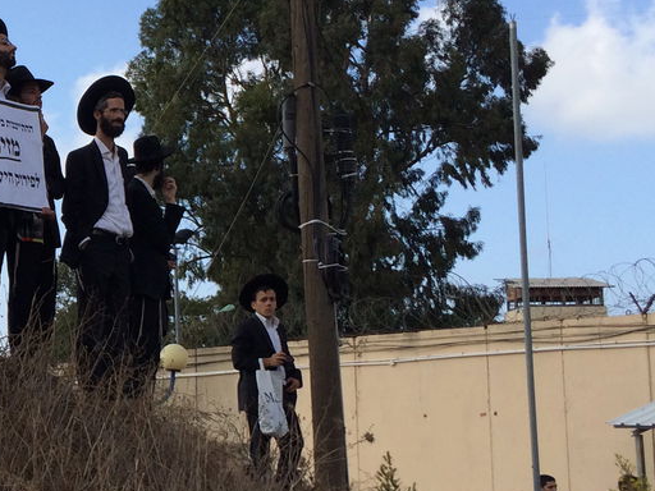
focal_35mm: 82
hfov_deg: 22.2
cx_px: -106
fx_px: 1552
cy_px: 249
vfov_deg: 18.0
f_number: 2.2
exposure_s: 1/1786
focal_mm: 4.12
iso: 40
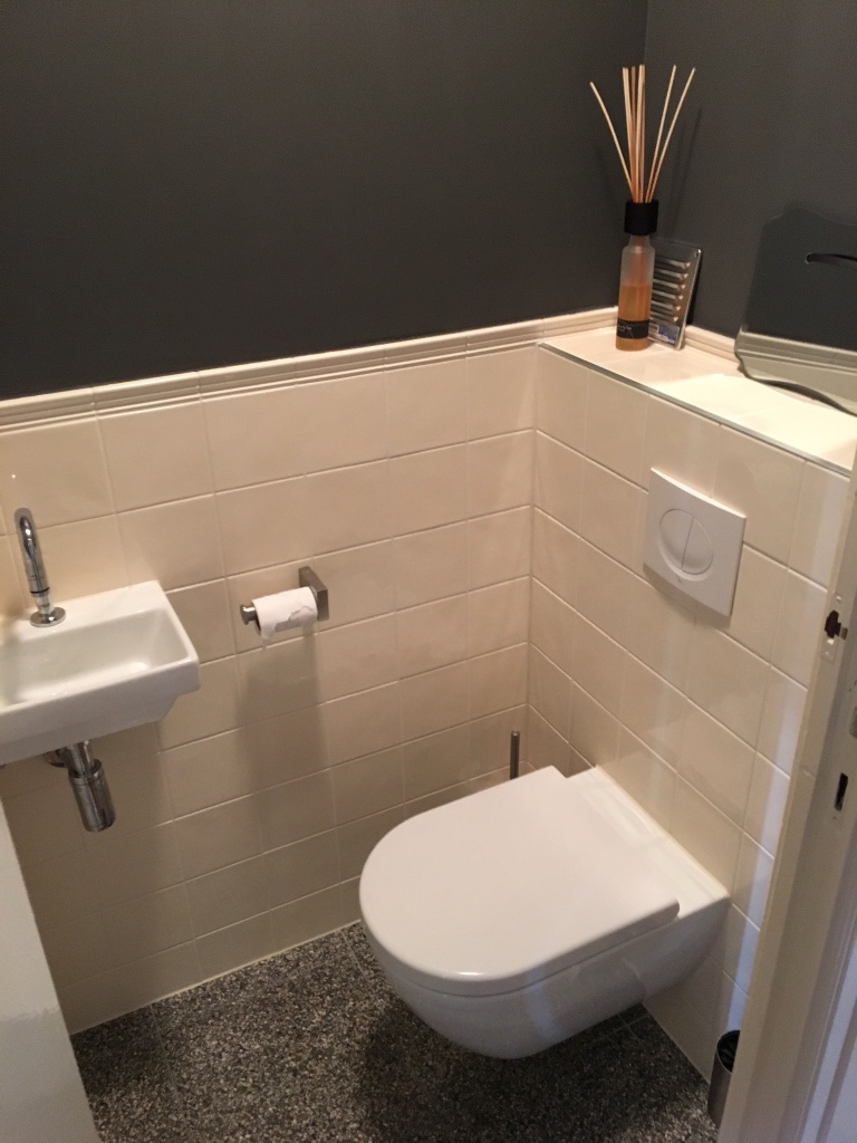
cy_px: 572
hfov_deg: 48.2
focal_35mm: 29
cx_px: 428
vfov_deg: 61.7
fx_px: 957
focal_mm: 4.15
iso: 200
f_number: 2.2
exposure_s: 1/17
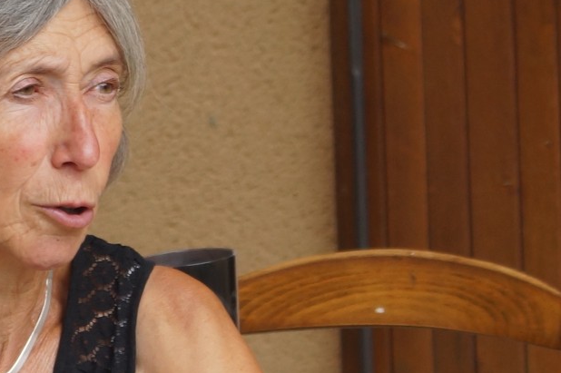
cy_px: 123
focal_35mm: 292
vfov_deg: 4.7
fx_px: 4547
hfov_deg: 7.0
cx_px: 18
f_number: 5.6
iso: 250
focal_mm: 50
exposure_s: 1/160
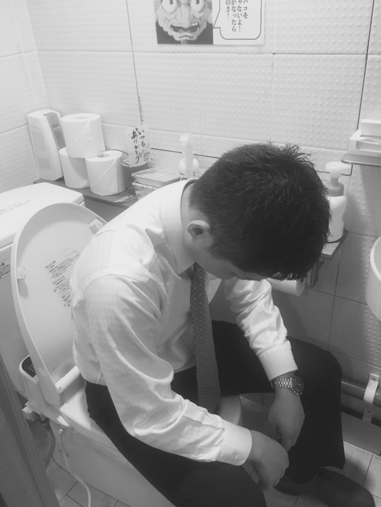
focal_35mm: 29
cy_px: 254
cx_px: 190
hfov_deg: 48.2
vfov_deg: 61.7
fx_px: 426
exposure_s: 1/30
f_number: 2.2
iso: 100
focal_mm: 4.15
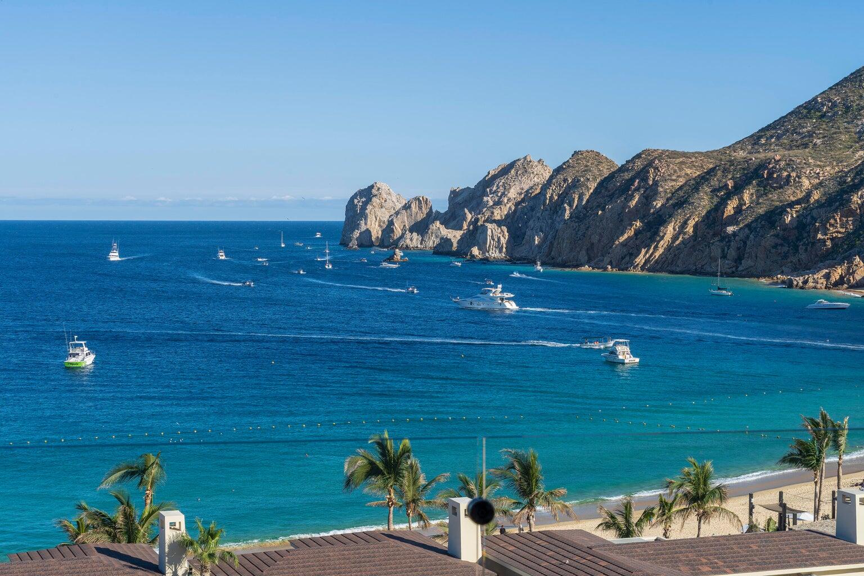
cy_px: 288
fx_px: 1536
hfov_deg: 31.4
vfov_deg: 21.2
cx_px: 432
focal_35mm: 64
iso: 100
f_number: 13
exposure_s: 1/160
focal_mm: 64
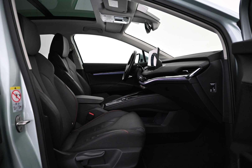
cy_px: 84
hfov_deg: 73.7
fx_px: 168
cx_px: 126
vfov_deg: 53.1
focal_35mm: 24
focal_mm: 16
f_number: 3.5
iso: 1600
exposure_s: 1/50
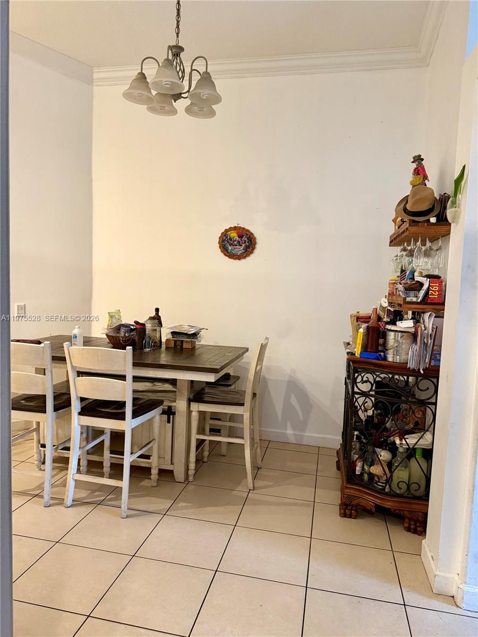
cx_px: 239
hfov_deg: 56.8
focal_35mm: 24
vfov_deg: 71.6
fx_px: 442
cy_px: 318
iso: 400
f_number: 1.78
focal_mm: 6.76
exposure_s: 1/60
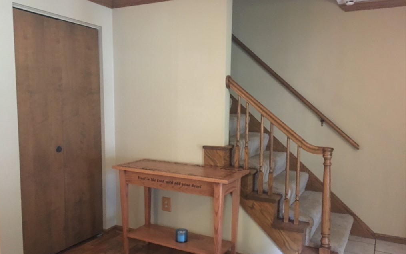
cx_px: 202
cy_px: 141
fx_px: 343
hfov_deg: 61.2
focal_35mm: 31
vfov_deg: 40.6
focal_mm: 4.15
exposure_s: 1/15
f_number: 2.2
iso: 400
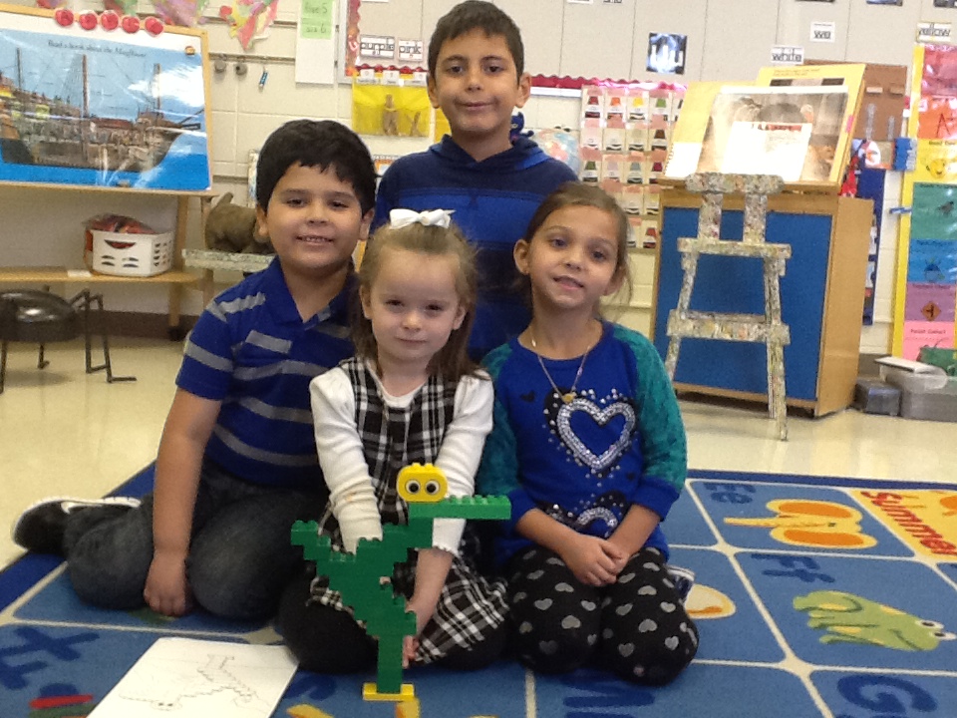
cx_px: 478
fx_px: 1216
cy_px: 359
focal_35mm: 44
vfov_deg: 32.9
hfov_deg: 42.9
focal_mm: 2.03
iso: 100
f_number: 2.4
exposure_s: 1/30
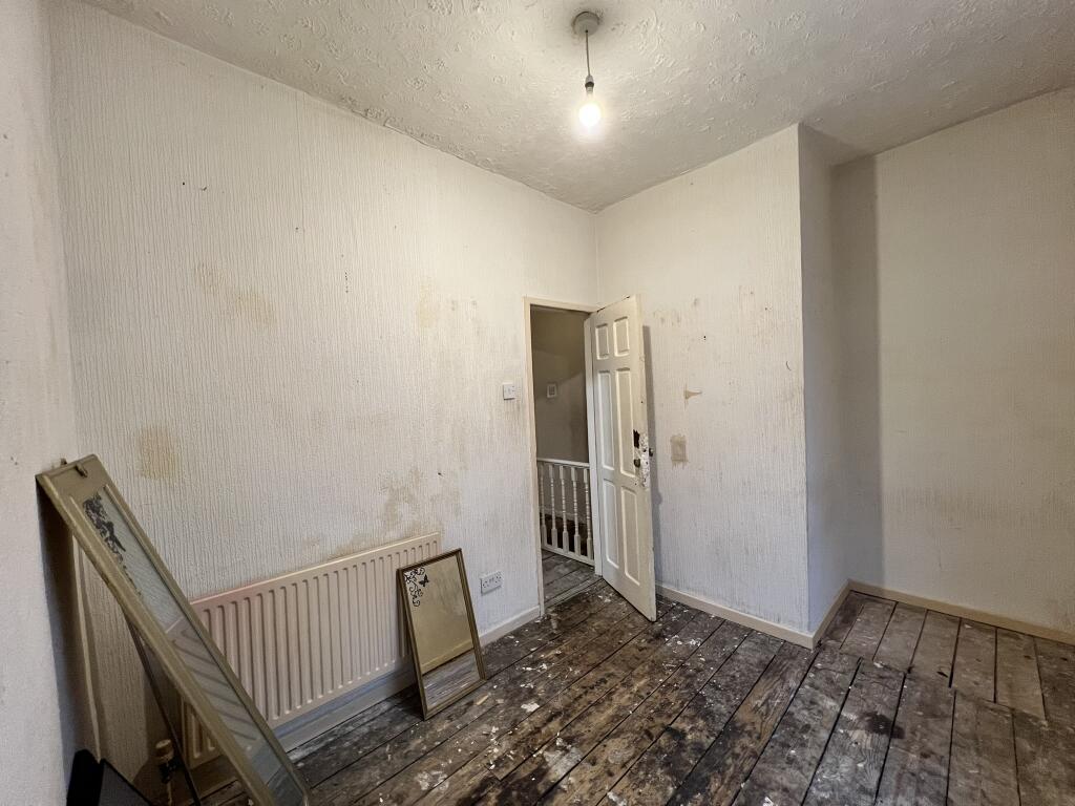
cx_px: 538
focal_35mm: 13
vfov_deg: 89.9
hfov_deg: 106.2
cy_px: 403
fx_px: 404
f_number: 1.8
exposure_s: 1/100
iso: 250
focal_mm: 1.57
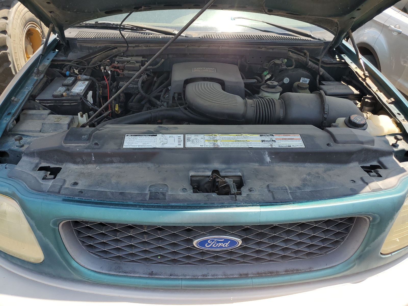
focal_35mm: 26
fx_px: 306
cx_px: 204
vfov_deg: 53.1
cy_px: 153
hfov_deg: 67.3
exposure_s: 1/1250
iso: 50
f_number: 1.5
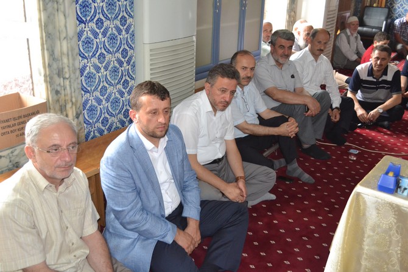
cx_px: 204
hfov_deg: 53.1
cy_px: 136
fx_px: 408
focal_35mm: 36
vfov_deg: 36.9
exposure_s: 1/60
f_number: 4
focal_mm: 24
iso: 2200
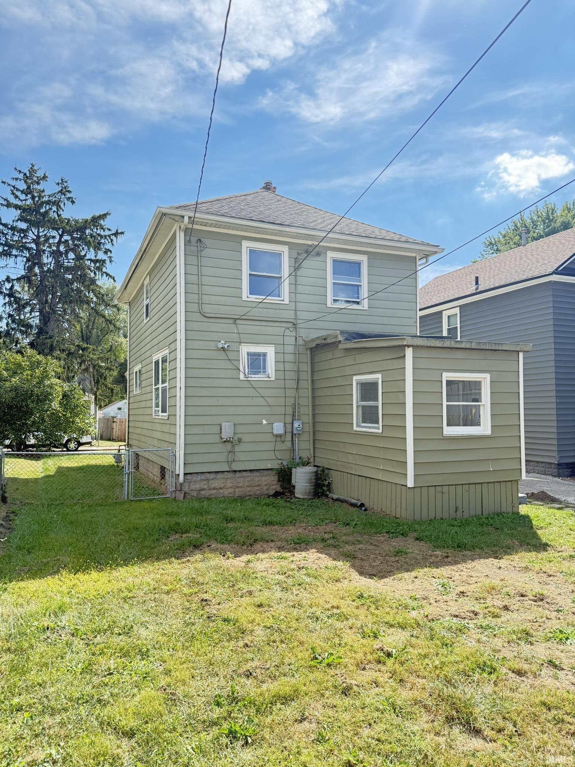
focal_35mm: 24
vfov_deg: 71.6
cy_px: 384
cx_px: 288
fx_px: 532
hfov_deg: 56.8
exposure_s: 1/1314
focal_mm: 6.76
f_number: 1.78
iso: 100
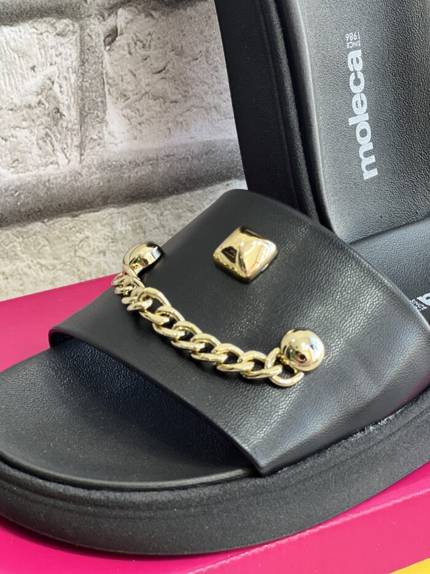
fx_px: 1275
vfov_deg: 25.3
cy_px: 287
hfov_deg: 19.1
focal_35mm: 77
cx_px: 215
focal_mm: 9
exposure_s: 1/40
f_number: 2.8
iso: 160
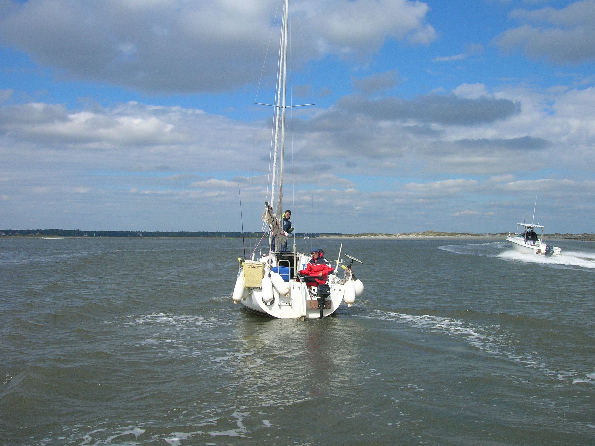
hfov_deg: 54.0
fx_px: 584
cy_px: 223
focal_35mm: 34
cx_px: 298
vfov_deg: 41.8
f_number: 4.9
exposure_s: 1/626
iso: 50
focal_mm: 5.7
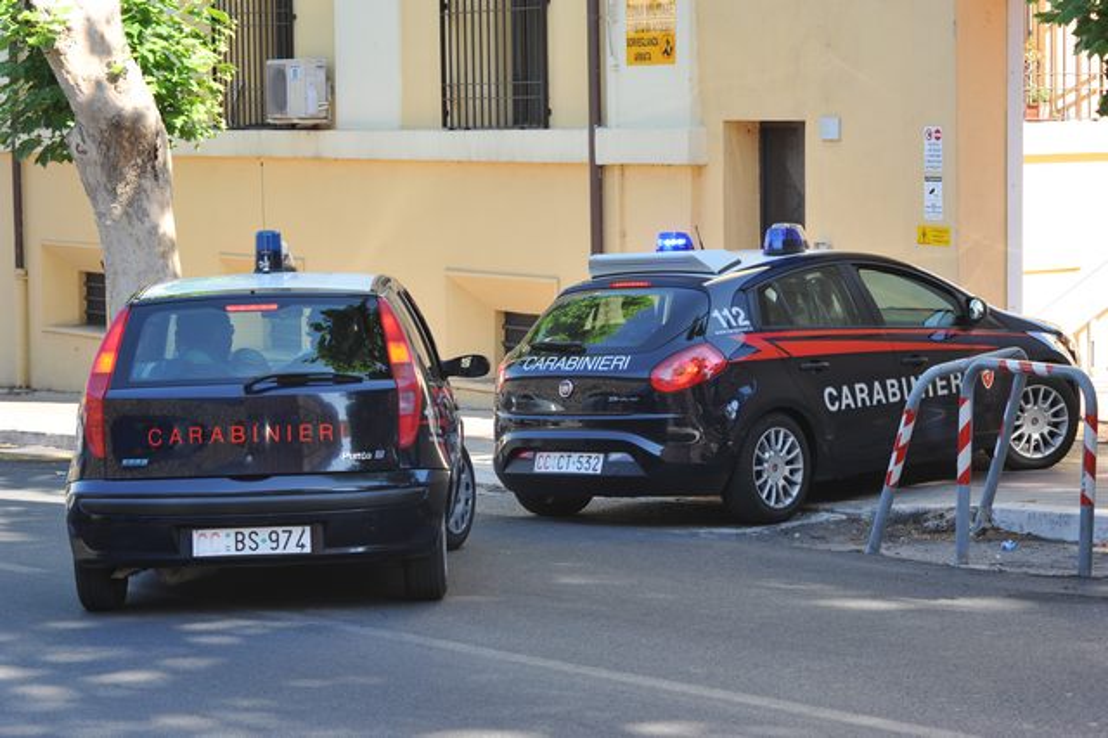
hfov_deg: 19.5
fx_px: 3230
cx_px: 554
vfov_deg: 13.0
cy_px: 369
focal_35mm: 105
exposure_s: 1/200
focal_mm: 105
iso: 400
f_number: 7.1
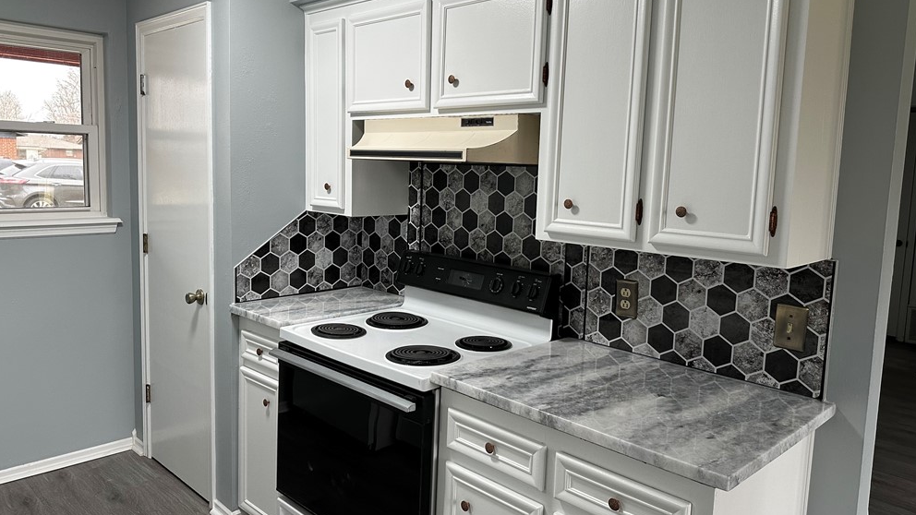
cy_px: 239
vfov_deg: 42.9
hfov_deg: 69.9
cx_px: 454
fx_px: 656
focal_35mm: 27
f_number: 1.78
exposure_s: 1/120
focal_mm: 6.86
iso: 200
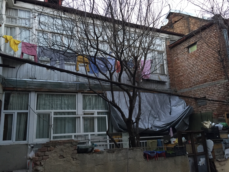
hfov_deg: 61.7
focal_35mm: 29
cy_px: 86
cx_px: 114
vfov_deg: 48.2
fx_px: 192
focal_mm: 4.15
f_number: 2.2
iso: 200
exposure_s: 1/33
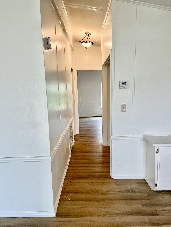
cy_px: 114
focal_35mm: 26
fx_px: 171
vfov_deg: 67.3
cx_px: 86
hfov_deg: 53.1
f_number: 1.6
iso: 80
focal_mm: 5.1
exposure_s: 1/120
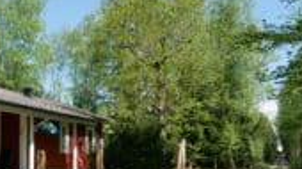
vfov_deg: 26.1
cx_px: 32
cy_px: 127
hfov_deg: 42.0
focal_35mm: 45
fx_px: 360
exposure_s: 1/320
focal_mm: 10
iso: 200
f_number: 6.3
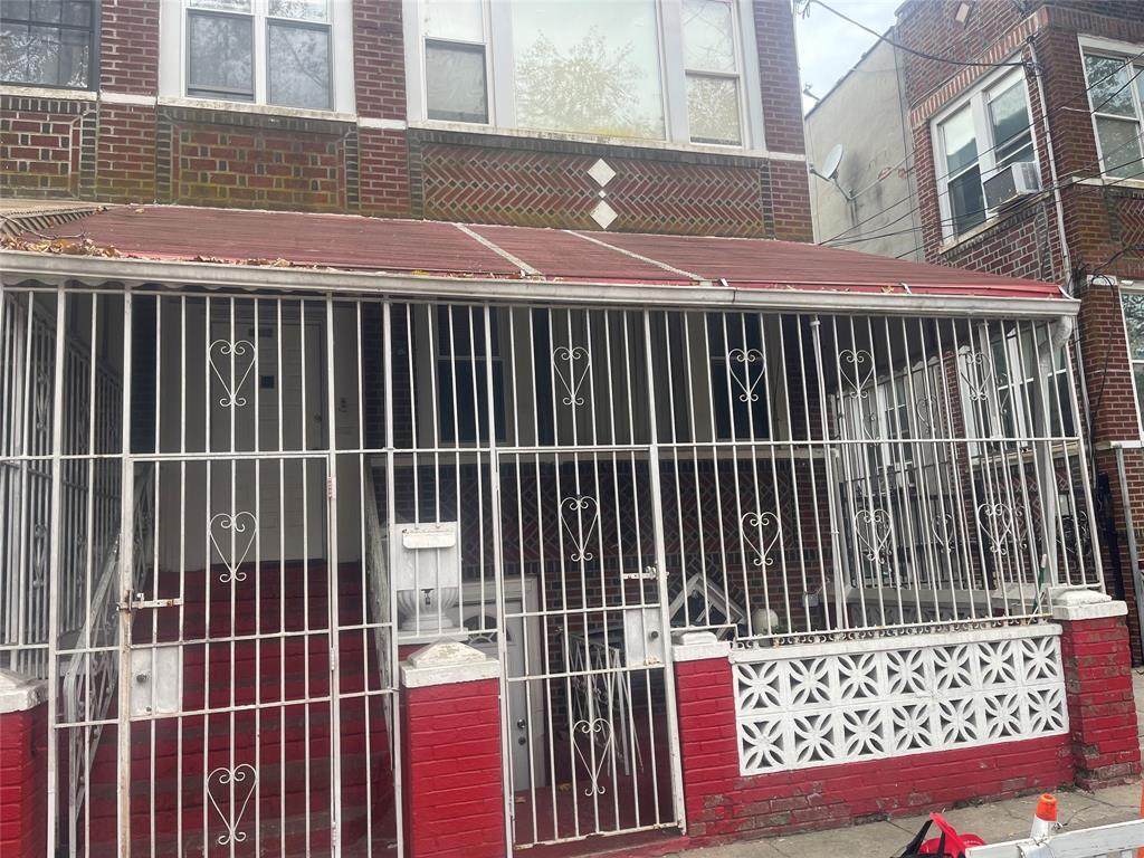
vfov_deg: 54.9
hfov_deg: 69.4
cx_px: 572
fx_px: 826
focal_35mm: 25
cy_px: 429
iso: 32
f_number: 1.6
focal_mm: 5.1
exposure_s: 1/304
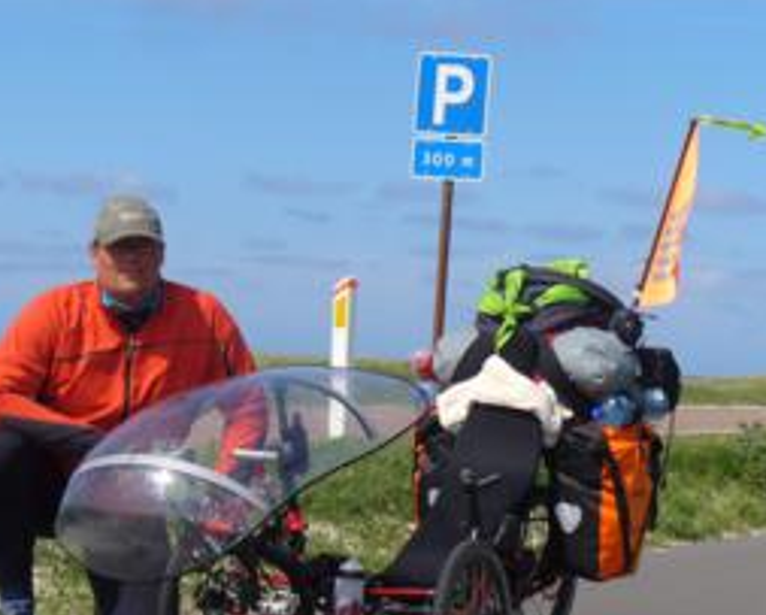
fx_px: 2292
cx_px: 500
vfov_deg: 15.3
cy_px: 323
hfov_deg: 18.9
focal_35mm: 101
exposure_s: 1/320
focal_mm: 11.4
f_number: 6.4
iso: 64
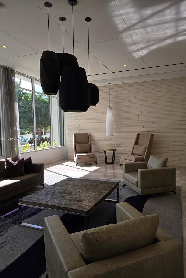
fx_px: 186
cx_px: 102
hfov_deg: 53.0
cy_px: 139
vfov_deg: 73.8
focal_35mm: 24
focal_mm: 6.3
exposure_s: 1/120
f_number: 1.7
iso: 12
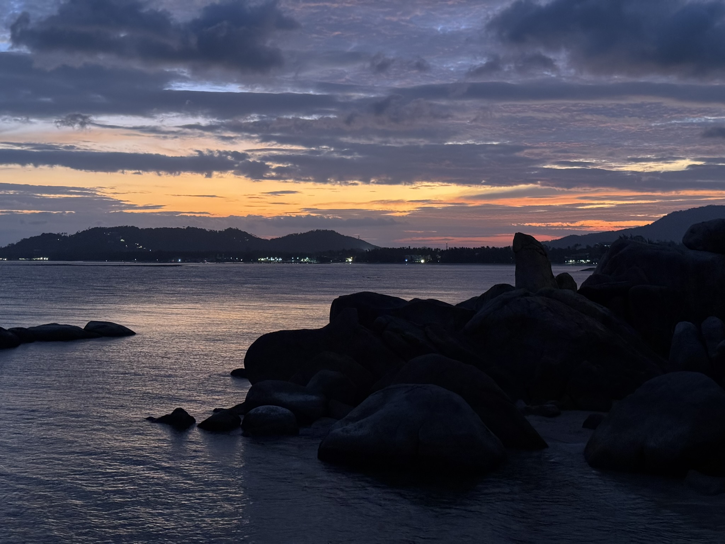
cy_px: 272
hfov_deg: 39.7
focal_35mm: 48
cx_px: 362
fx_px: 1005
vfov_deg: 30.3
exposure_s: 1/29
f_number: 1.78
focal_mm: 6.76
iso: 800
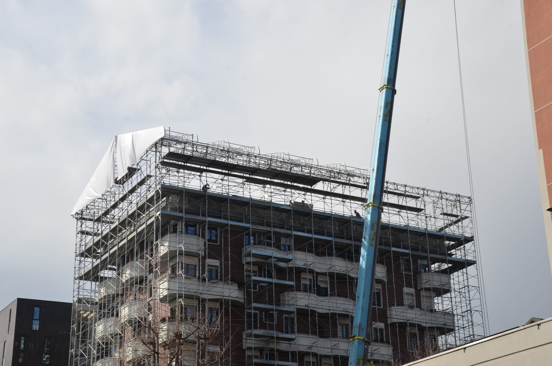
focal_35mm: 72
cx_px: 276
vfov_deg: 18.8
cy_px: 183
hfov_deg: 28.1
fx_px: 1102
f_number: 14
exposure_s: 1/200
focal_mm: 48
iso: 200
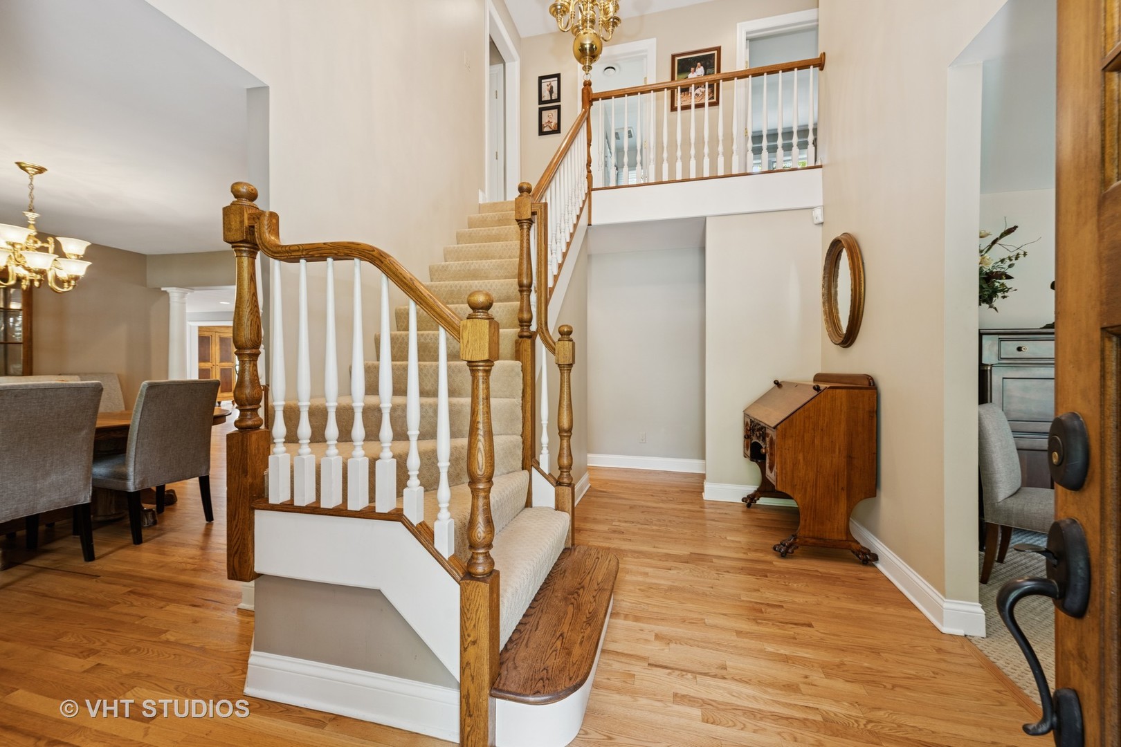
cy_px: 374
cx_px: 560
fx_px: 436
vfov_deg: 81.2
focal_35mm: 14
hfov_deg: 104.3
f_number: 8
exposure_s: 1/13
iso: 200
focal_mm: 14
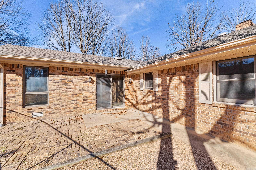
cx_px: 128
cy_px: 85
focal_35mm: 15
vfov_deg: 77.3
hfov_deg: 100.4
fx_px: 107
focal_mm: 10
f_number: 8
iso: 320
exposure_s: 1/250
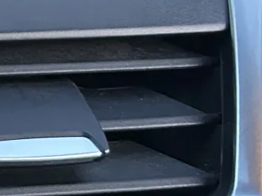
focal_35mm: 147
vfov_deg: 9.9
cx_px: -477
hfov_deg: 10.4
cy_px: -45
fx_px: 1113
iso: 500
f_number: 1.5
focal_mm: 5.7
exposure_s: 1/30
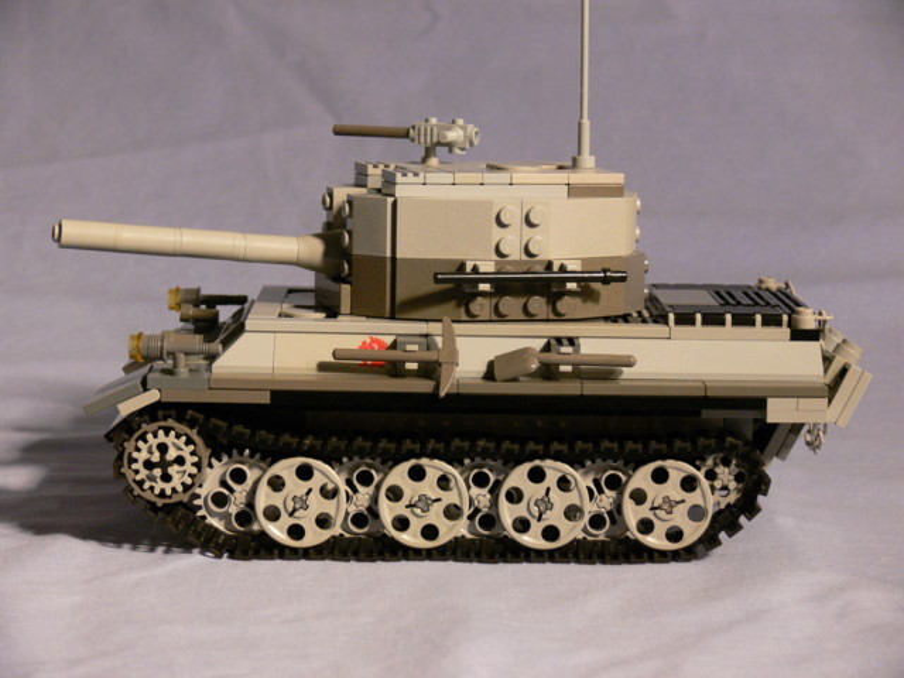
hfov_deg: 20.2
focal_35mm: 97
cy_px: 339
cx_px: 452
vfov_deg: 15.2
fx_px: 2533
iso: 200
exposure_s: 1/50
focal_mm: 20.4
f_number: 4
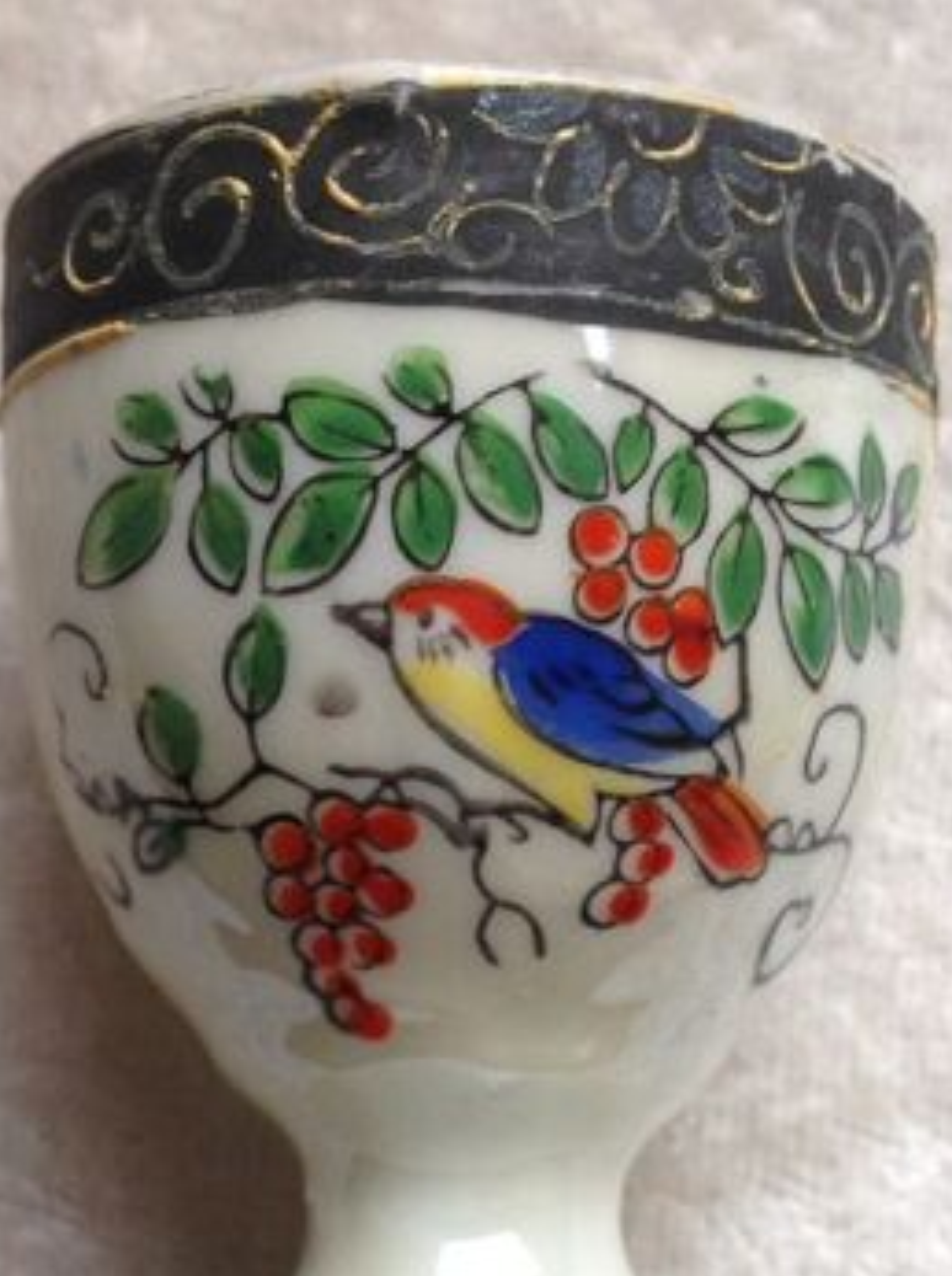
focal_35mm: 65
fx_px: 2392
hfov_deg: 22.5
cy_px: 769
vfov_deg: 29.8
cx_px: 439
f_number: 2.4
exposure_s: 1/15
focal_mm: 4.28
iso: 64
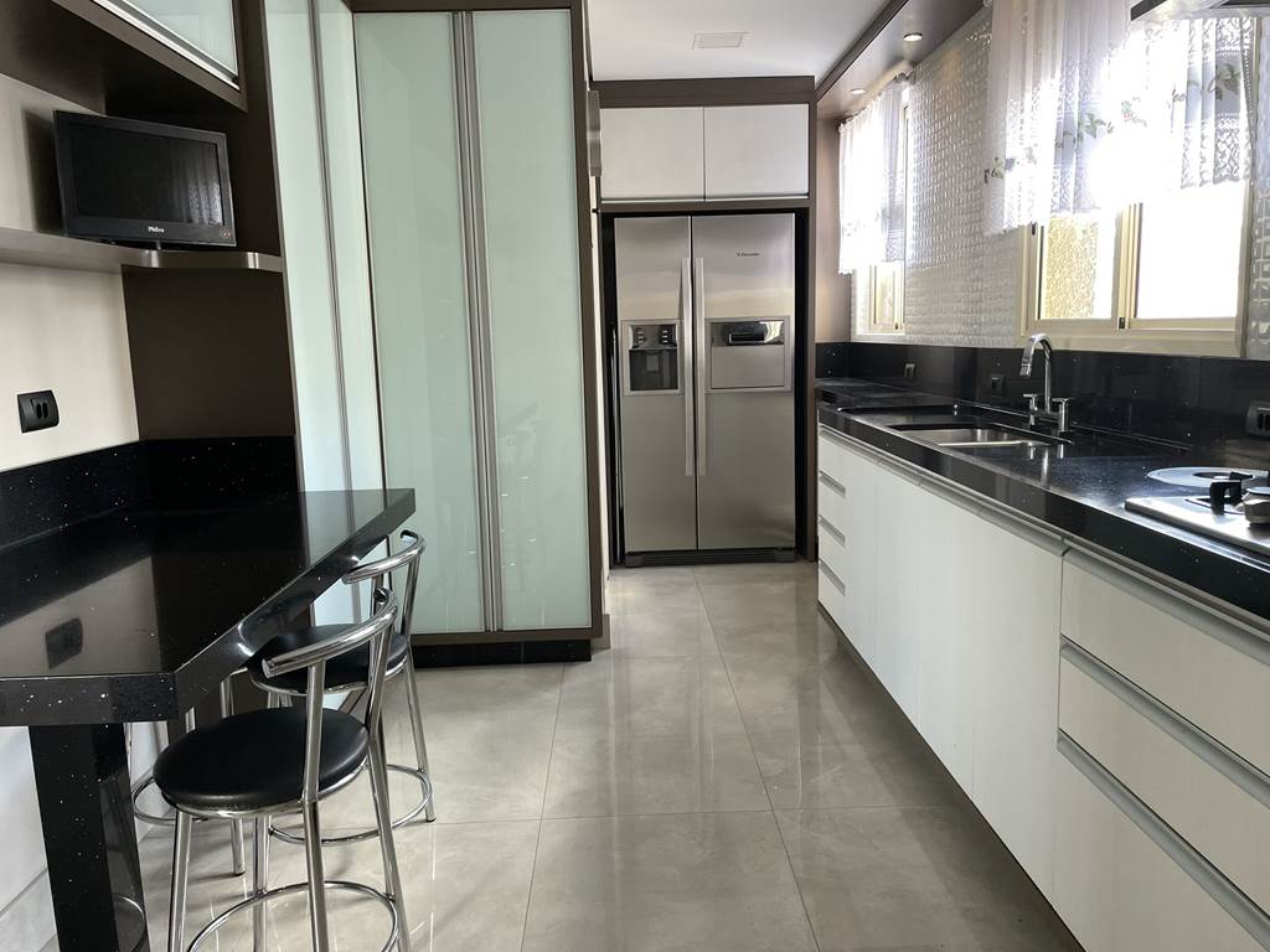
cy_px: 476
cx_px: 635
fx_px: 954
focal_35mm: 26
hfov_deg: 67.3
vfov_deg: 53.1
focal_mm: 4.2
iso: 80
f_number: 1.6
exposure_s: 1/120
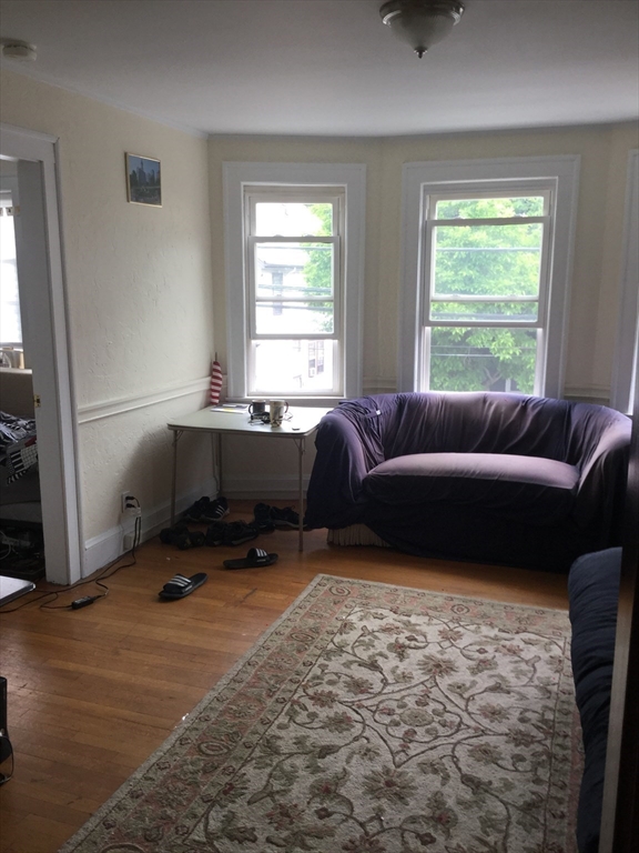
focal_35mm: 31
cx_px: 320
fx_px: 763
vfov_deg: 58.4
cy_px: 426
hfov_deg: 45.4
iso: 32
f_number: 2.4
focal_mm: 3.3
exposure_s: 1/60
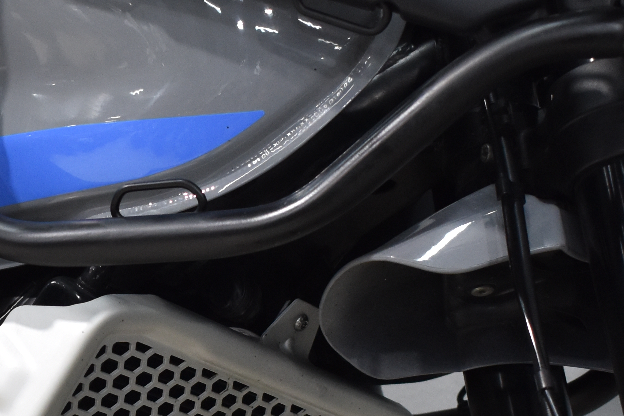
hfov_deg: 18.7
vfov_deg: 12.5
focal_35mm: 108
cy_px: 435
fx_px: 1872
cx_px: 90
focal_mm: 22
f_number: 3.8
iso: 800
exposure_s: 1/60
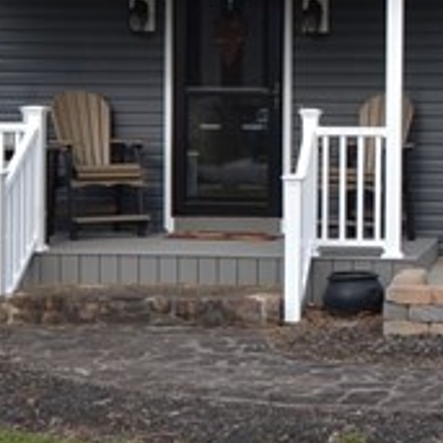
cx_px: 456
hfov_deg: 17.5
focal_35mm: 97
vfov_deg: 17.8
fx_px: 1404
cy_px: 119
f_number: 6.3
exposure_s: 1/160
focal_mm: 12
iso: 100
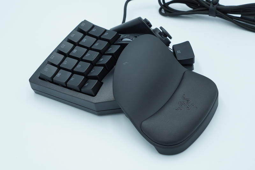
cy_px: 85
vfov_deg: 27.2
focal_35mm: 50
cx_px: 128
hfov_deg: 40.0
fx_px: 350
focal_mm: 33
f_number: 8
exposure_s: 1/100
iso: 500
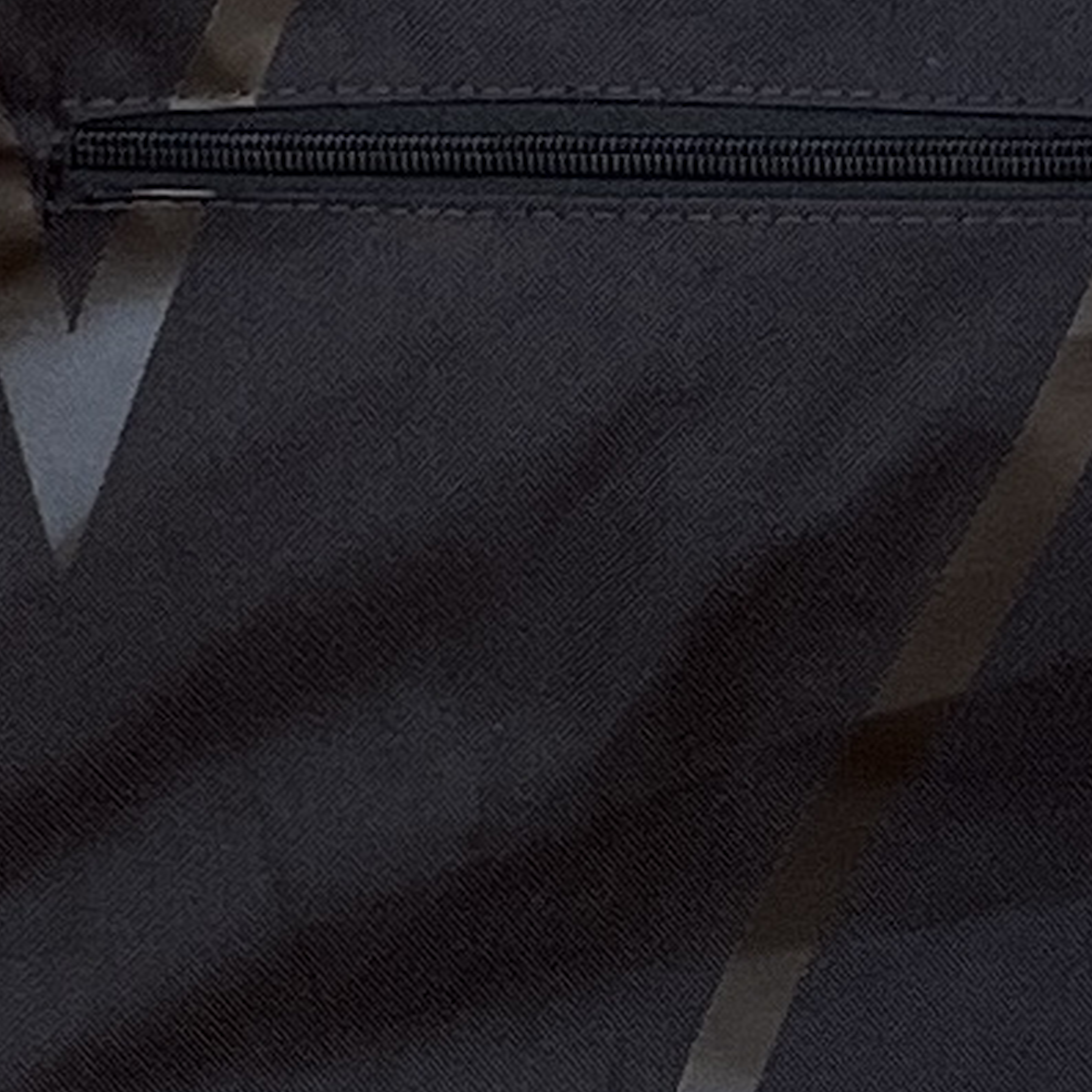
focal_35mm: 189
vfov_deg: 9.1
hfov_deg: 8.5
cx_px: -1455
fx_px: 6745
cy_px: -388
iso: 64
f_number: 1.5
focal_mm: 5.7
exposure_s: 1/121
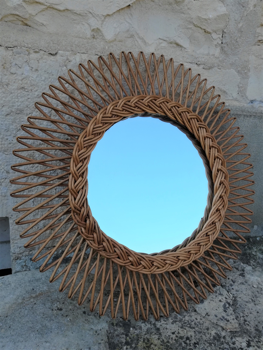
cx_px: 132
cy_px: 175
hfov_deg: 53.1
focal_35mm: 26
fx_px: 263
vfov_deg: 67.3
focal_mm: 3.83
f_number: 2.2
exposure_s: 1/461
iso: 50
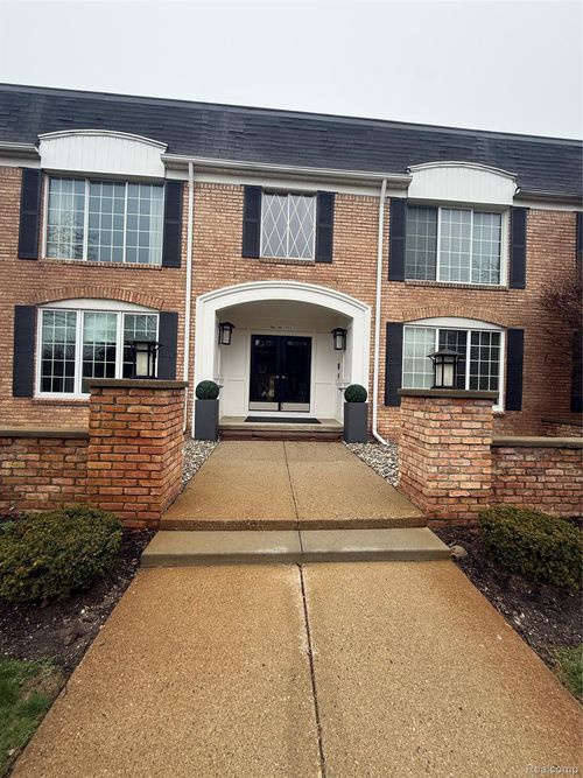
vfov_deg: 102.1
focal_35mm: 14
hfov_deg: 85.7
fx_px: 314
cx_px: 292
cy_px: 389
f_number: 2.2
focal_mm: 2.22
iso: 50
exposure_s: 1/304
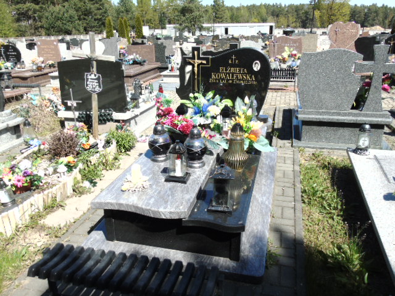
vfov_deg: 48.2
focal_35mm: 29
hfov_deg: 61.7
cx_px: 198
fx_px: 331
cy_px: 148
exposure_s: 1/640
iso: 80
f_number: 3.6
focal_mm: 5.2
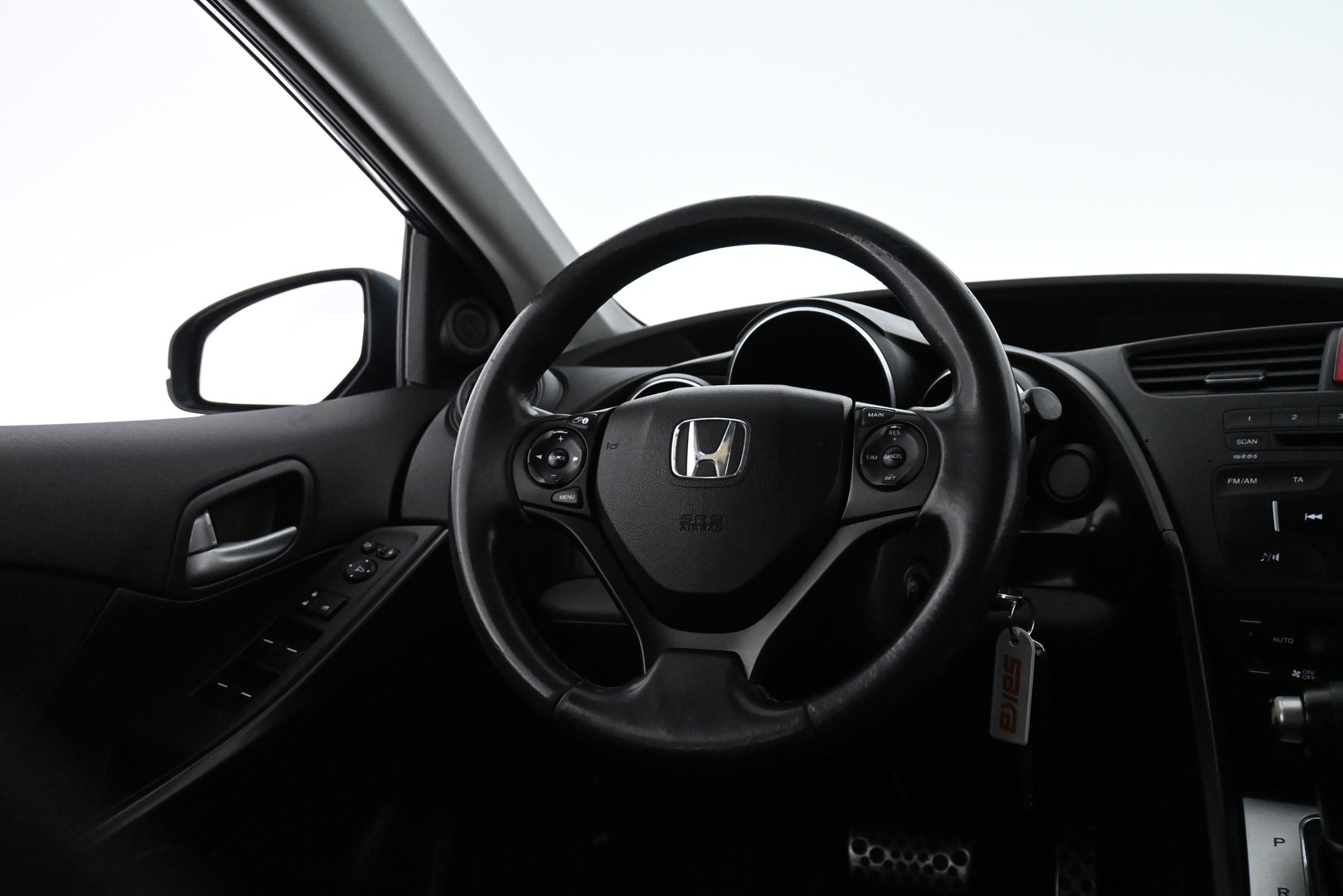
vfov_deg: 40.8
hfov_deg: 58.3
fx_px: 1203
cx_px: 672
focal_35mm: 32
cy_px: 448
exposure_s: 1/200
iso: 6400
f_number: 4
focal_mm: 21.5
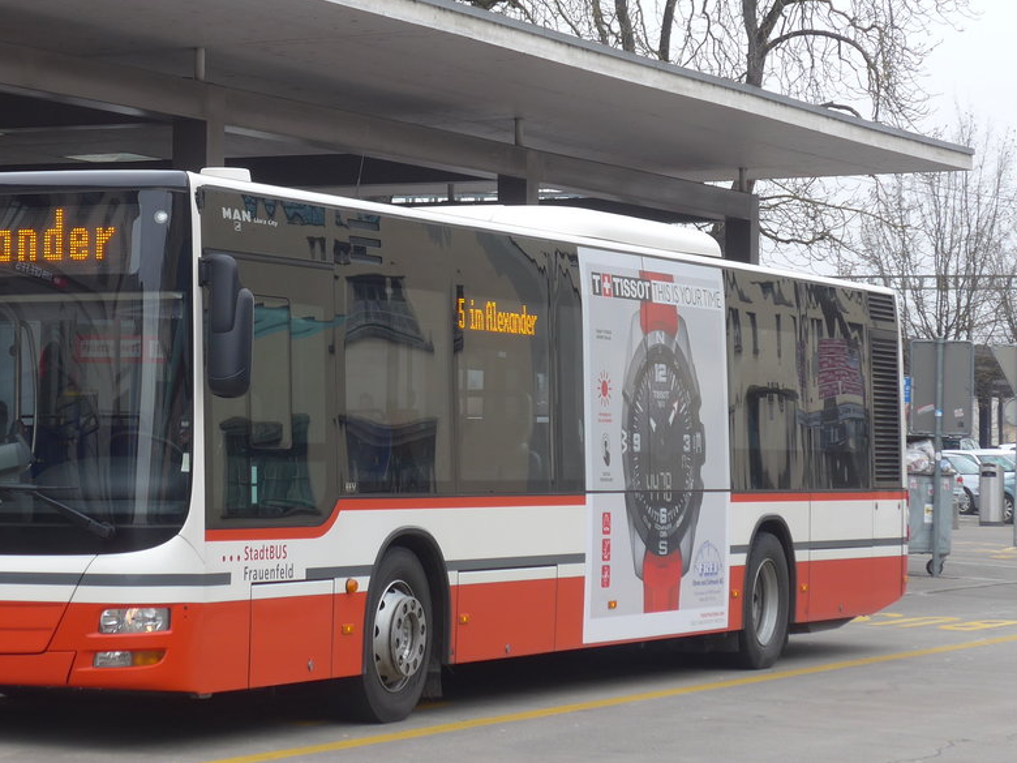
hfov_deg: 16.0
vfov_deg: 12.0
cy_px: 270
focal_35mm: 123
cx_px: 297
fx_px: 3614
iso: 80
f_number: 4.4
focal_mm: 16
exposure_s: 1/100
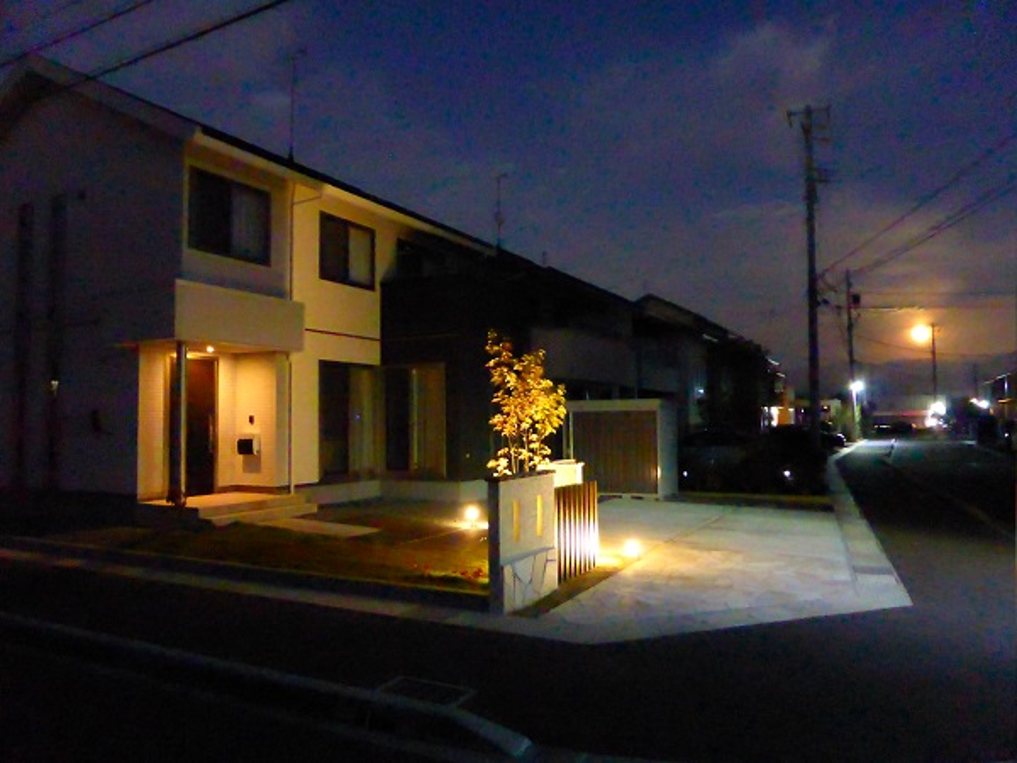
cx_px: 508
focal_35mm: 25
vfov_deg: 54.9
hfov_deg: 69.4
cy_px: 382
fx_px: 734
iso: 5000
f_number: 3.3
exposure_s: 1/4
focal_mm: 4.3
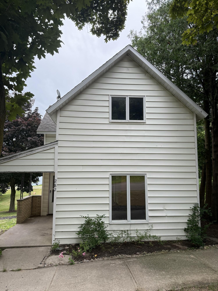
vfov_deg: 71.6
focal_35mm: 24
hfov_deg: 56.8
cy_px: 146
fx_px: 202
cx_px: 109
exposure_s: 1/243
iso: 125
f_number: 1.78
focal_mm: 6.76
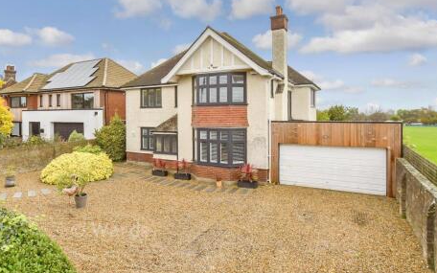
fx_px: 202
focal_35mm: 17
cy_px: 126
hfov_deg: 94.4
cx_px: 219
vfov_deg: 67.9
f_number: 8
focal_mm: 11
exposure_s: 1/125
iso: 400
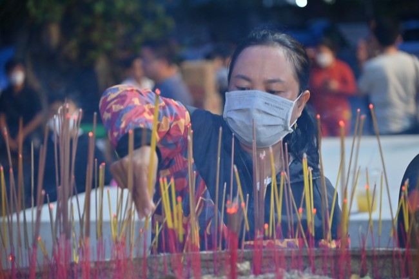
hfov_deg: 19.5
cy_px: 140
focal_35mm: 105
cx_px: 210
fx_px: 1222
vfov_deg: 13.0
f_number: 4
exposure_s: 1/50
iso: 2000
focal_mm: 105
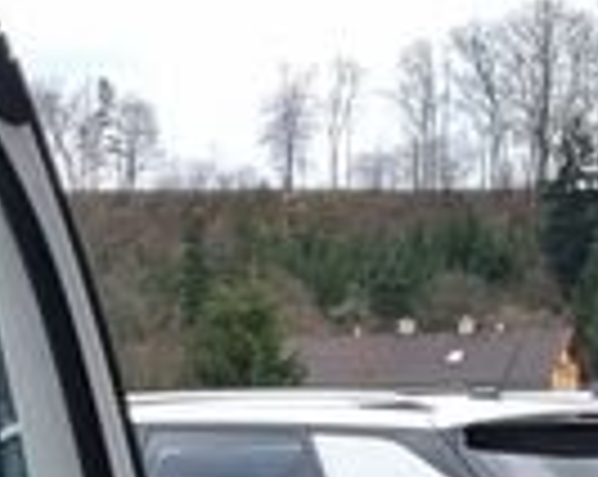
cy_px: 603
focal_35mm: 196
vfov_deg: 7.8
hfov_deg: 9.0
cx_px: -755
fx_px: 3464
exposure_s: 1/712
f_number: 1.8
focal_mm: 5.4
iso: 50
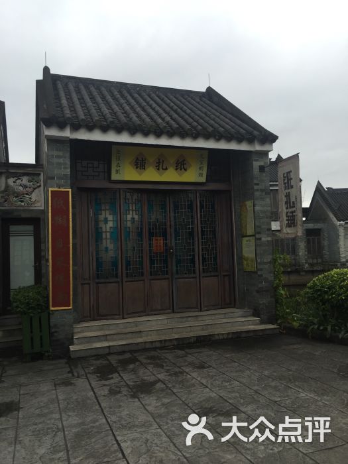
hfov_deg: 48.2
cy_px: 232
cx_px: 174
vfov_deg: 61.7
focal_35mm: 29
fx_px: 389
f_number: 2.2
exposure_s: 1/196
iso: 32
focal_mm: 4.15
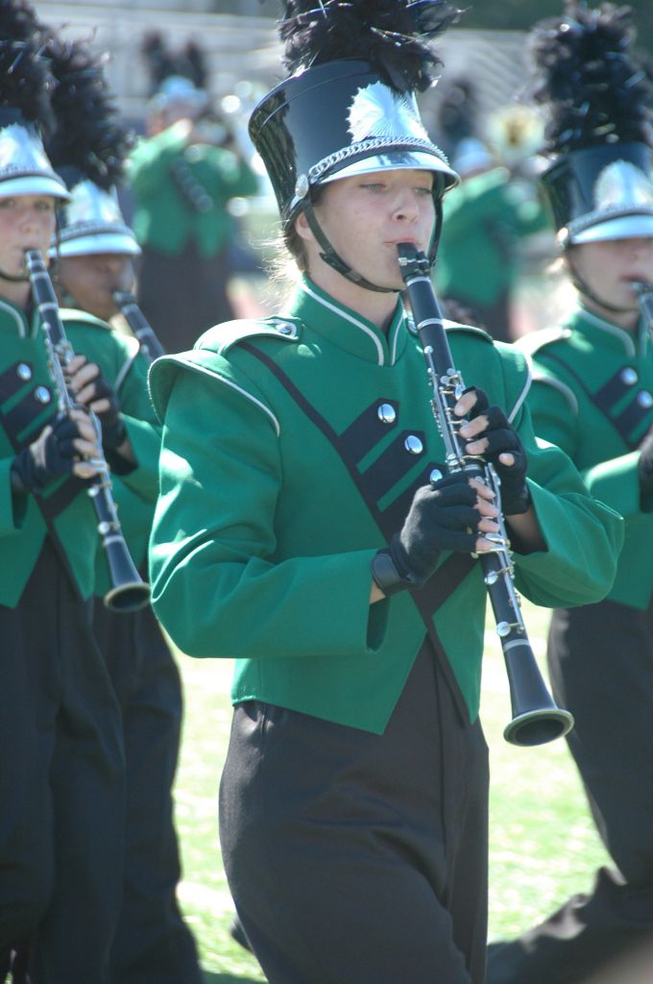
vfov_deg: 6.9
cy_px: 492
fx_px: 8184
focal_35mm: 300
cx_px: 326
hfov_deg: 4.6
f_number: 5.6
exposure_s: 1/160
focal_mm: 200
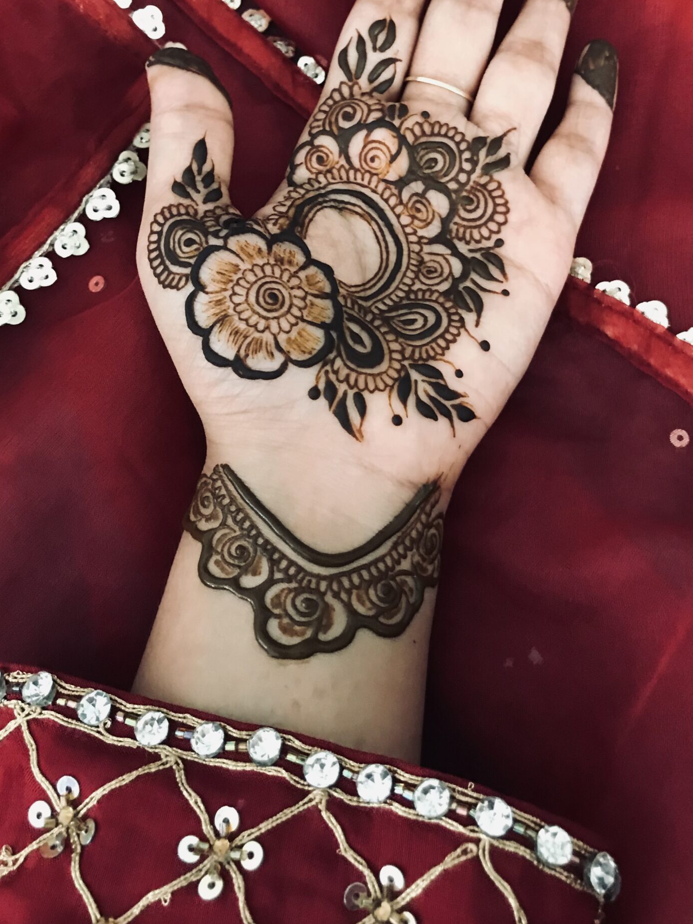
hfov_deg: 36.8
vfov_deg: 47.1
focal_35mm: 39
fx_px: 1041
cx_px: 360
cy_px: 303
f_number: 1.8
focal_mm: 3.99
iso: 100
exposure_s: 1/9
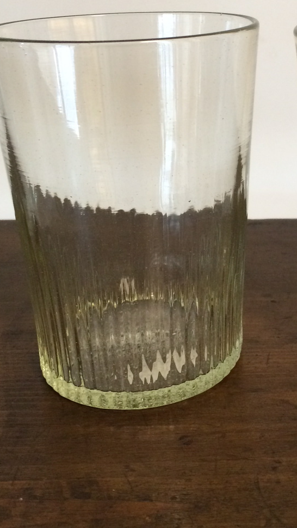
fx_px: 770
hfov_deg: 21.4
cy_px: 179
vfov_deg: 37.5
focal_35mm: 55
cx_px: 264
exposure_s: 1/30
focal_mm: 4.12
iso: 160
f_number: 2.2
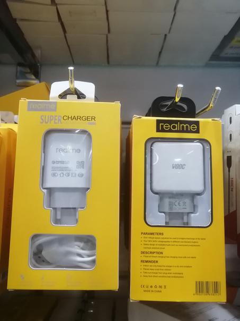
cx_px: 120
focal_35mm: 27
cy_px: 160
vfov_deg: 65.3
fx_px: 250
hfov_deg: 51.4
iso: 320
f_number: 1.8
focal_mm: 3.62
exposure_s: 1/100
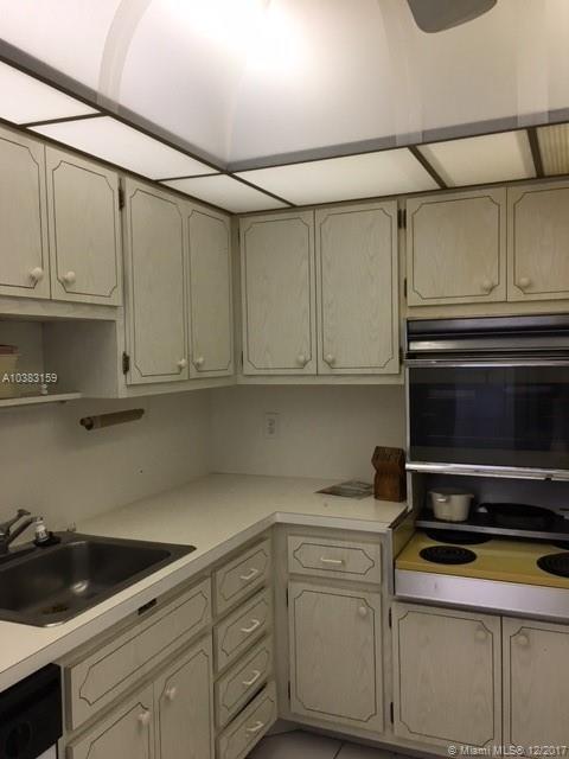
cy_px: 380
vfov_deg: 61.7
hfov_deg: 48.2
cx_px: 284
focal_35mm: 29
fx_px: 636
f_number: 2.2
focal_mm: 4.15
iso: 25
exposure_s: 1/30
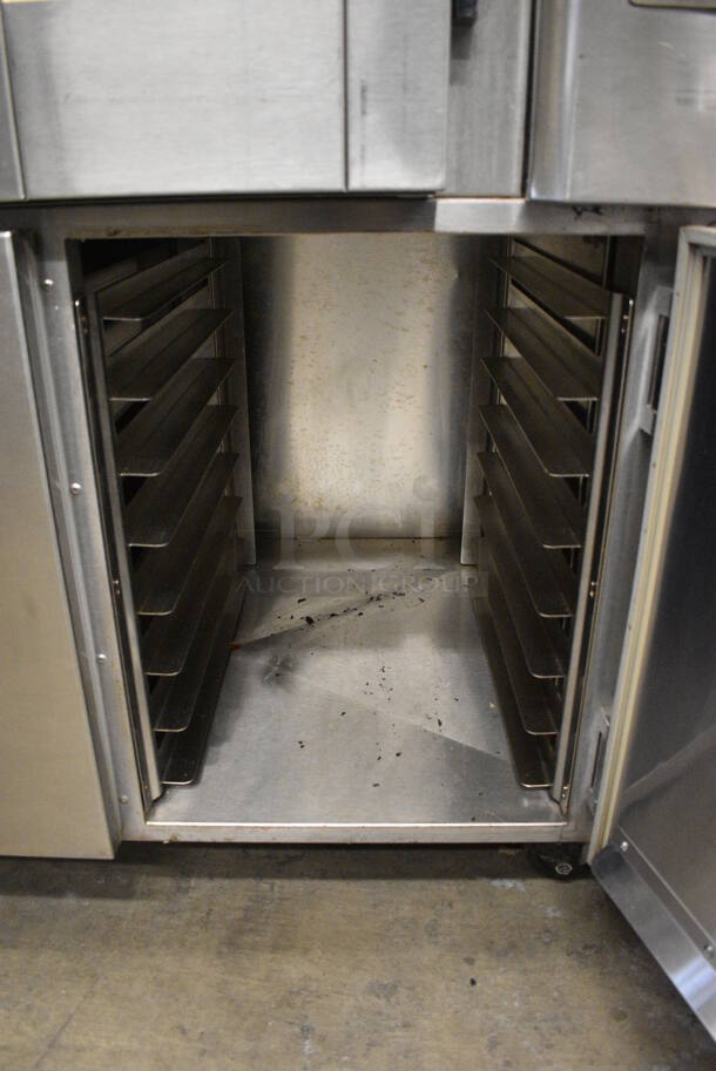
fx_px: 804
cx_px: 358
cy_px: 536
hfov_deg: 48.0
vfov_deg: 67.3
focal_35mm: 27
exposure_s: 1/125
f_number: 3.5
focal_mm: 18
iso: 5000
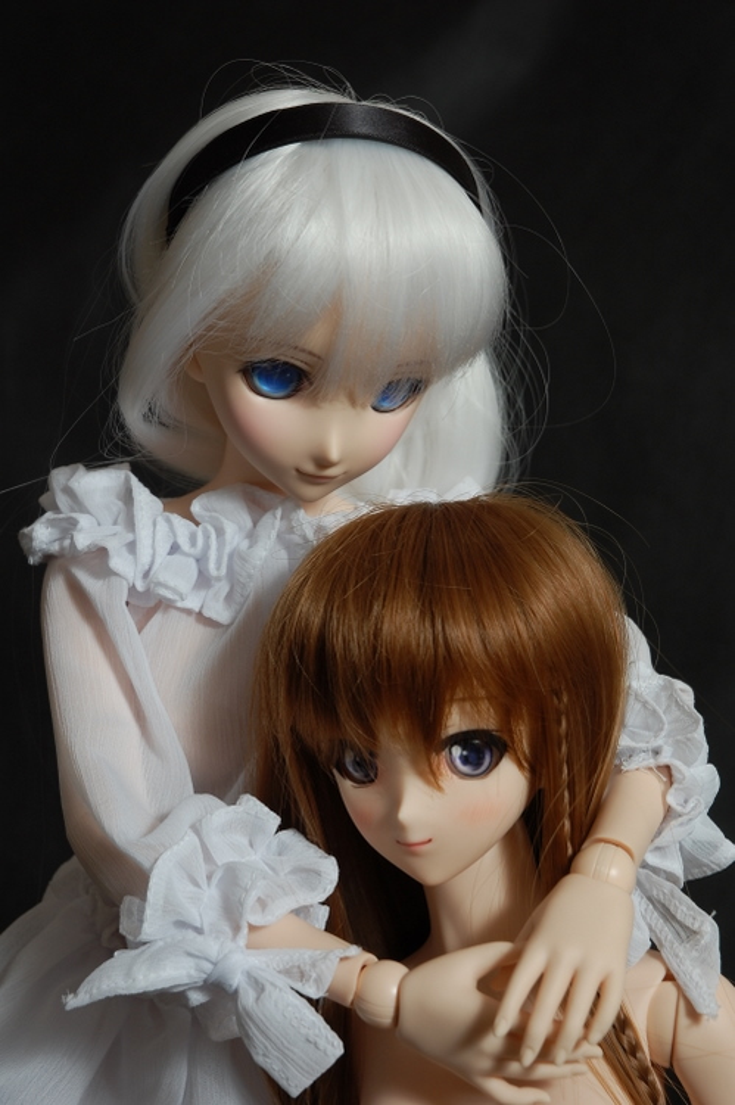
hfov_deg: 18.2
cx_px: 368
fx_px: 2300
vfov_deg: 27.0
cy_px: 552
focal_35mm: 75
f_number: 9
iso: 200
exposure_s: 1/125
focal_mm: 50
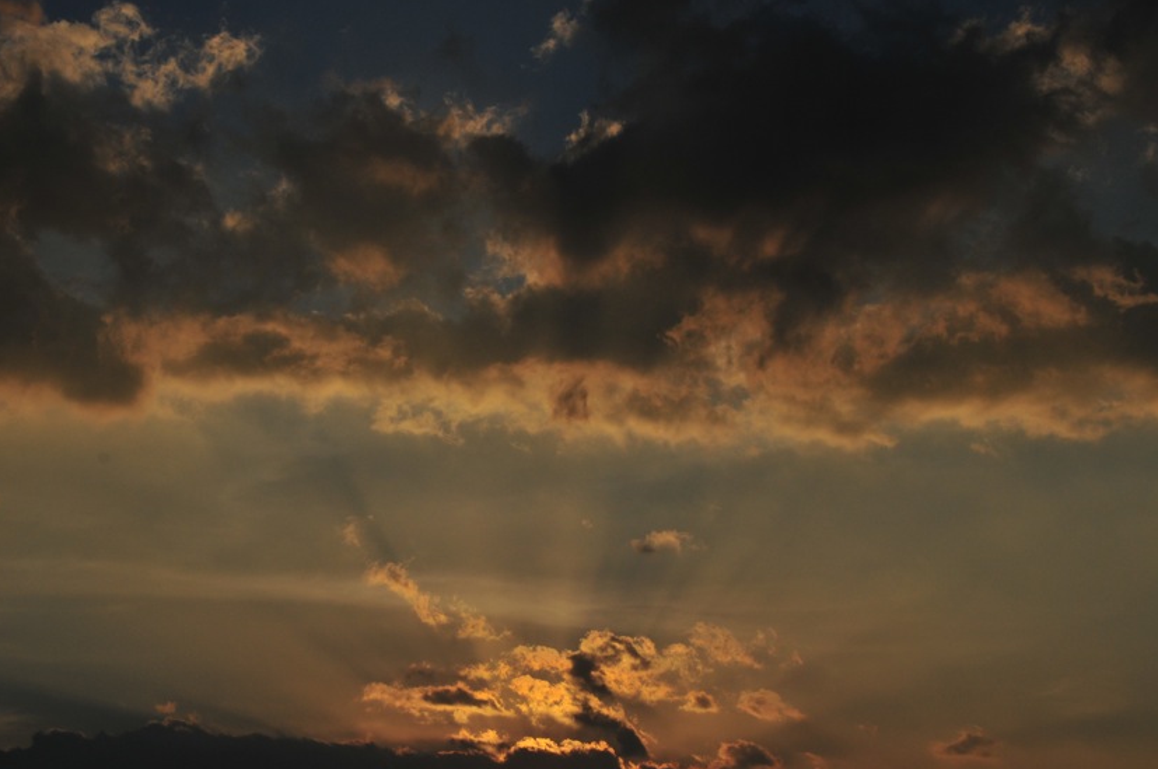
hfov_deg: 26.0
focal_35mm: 78
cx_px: 487
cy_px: 462
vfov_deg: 17.4
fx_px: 2506
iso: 200
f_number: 14
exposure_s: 1/800
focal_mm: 42
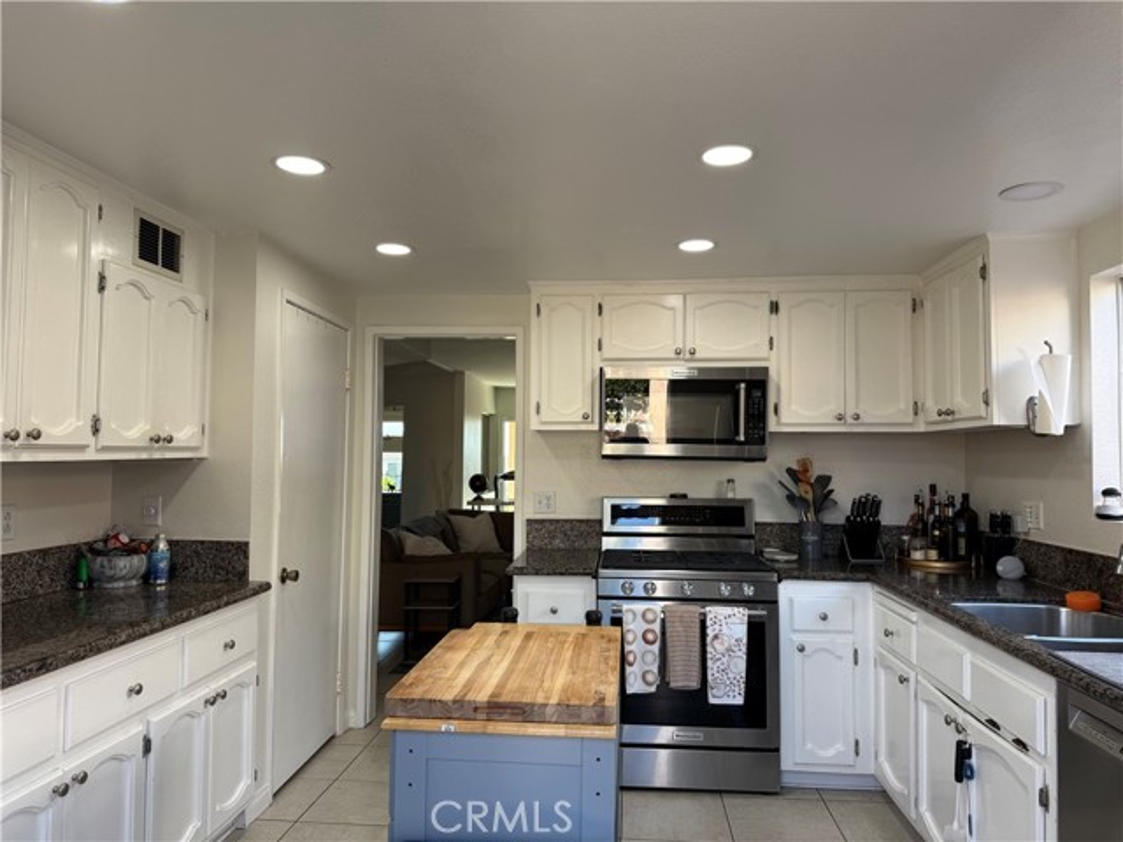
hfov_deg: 71.6
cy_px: 421
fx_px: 779
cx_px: 562
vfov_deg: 56.8
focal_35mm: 24
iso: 100
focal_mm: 6.76
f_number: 1.78
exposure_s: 1/271
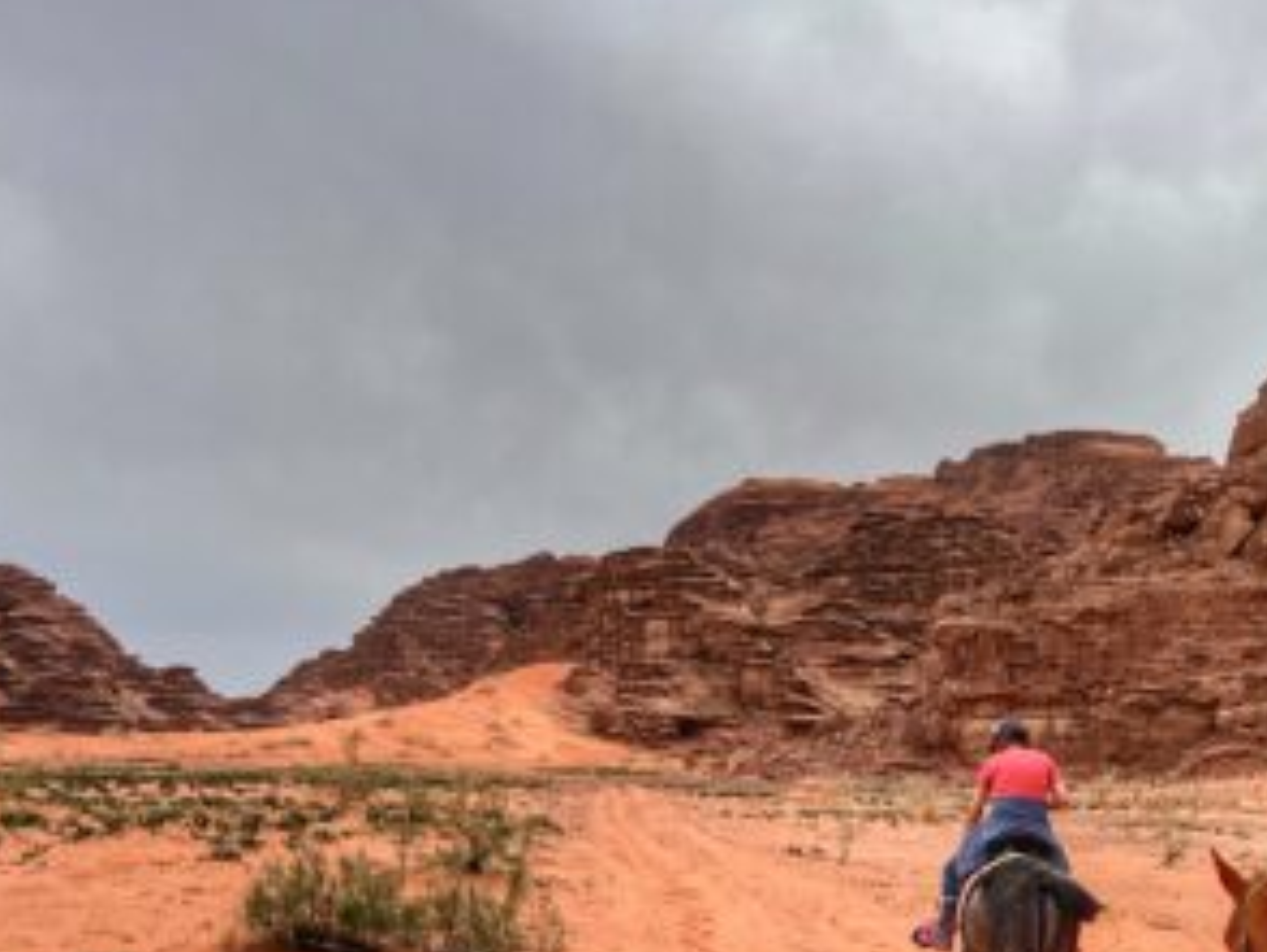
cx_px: 957
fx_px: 1941
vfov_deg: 26.8
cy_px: 810
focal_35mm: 53
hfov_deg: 35.3
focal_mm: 5.7
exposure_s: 1/5587
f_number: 1.5
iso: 50
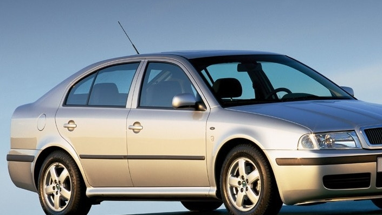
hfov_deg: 18.8
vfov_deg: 10.6
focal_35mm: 114
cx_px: 242
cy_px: 128
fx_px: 1154
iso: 3200
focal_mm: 50
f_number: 16
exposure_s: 1/500
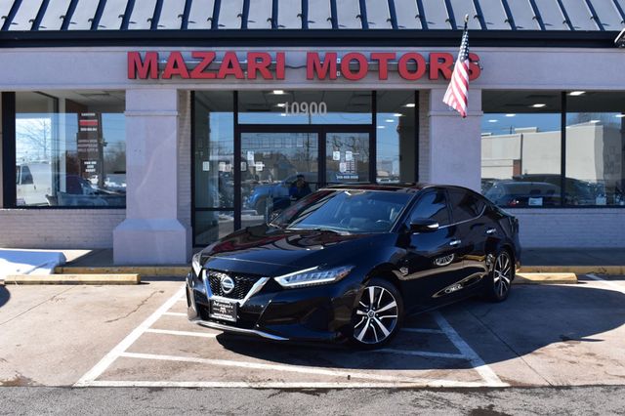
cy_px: 208
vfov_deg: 31.9
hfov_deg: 46.4
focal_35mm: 42
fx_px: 729
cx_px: 312
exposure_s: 1/320
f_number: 10
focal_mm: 28
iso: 400
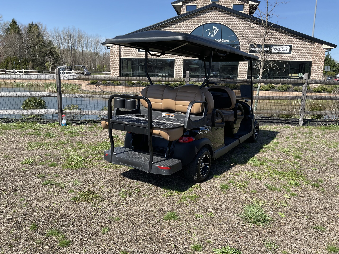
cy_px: 127
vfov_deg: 48.2
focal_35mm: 29
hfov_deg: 61.7
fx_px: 284
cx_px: 170
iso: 16
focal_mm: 3
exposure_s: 1/1076
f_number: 1.8
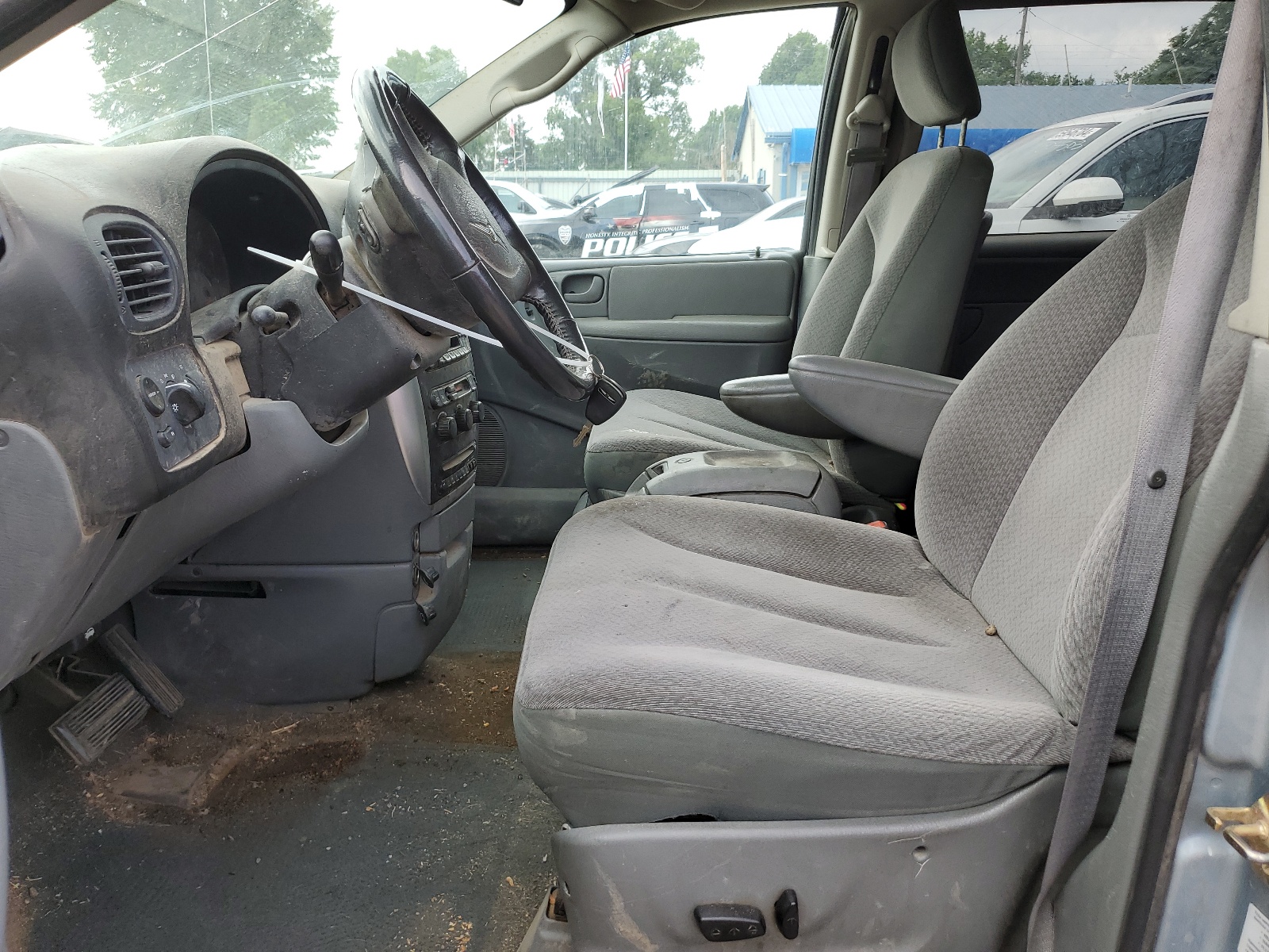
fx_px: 953
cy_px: 476
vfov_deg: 53.1
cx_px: 634
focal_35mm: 26
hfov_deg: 67.3
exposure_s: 1/227
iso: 50
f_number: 1.5
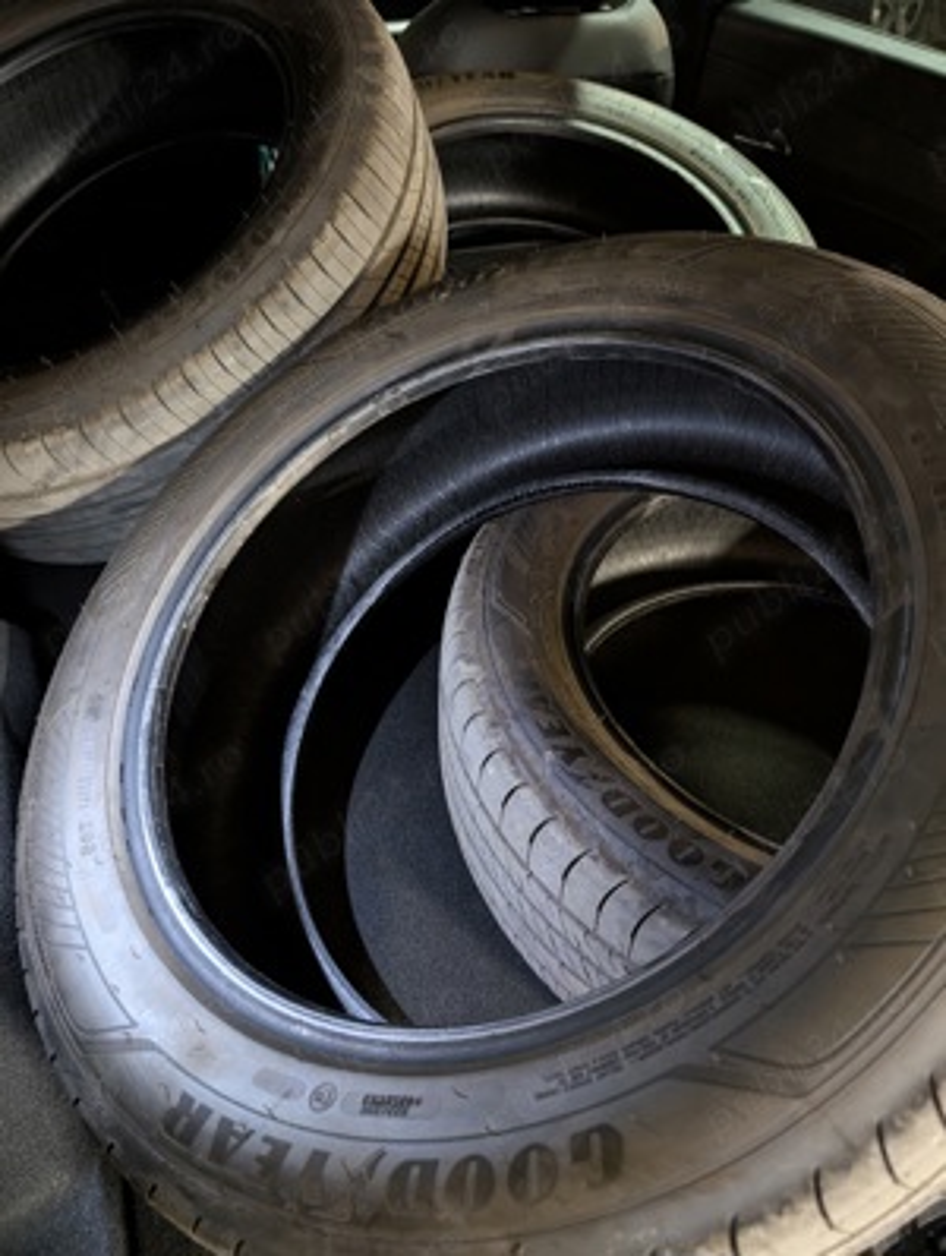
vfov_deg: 71.5
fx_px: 872
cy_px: 628
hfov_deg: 57.0
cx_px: 473
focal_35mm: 24
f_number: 1.68
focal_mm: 6.9
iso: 1684
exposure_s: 1/16.7
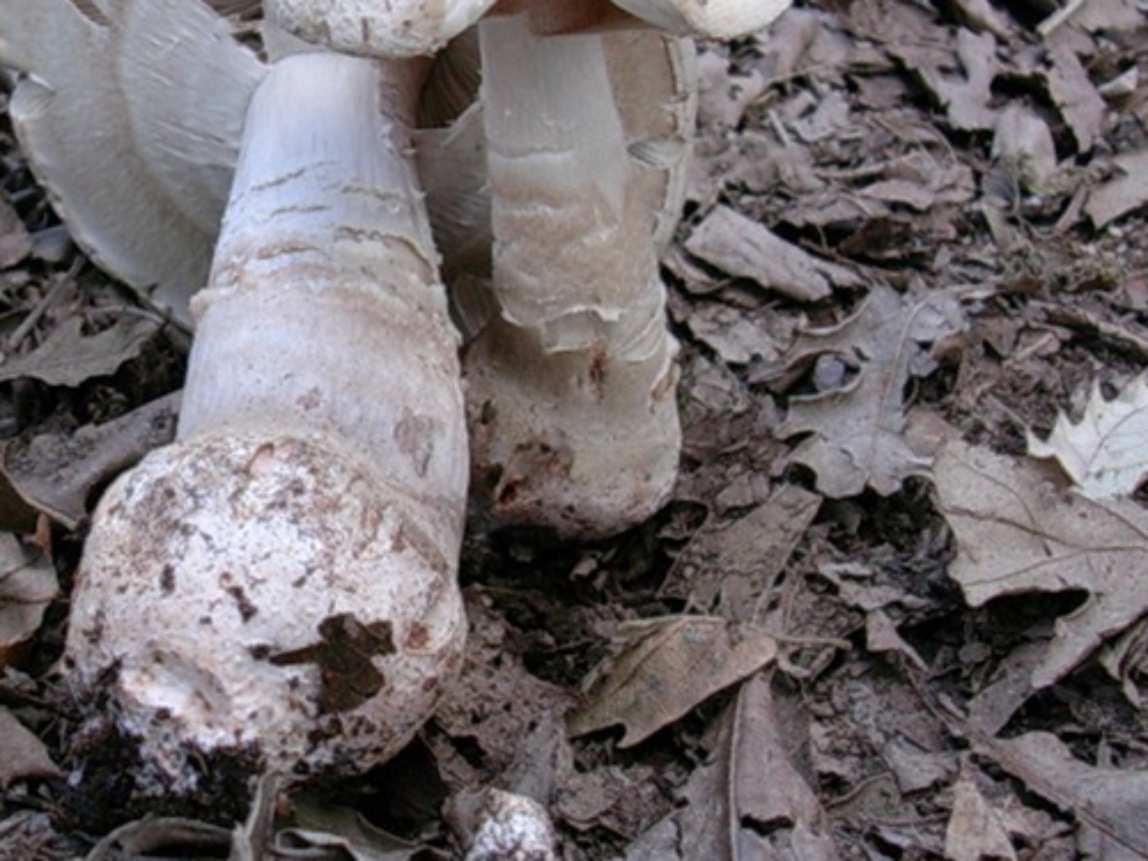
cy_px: 271
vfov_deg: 20.4
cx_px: 367
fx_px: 2388
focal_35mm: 72
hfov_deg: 26.9
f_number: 2.9
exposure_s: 1/67.8
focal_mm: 6.7
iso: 70
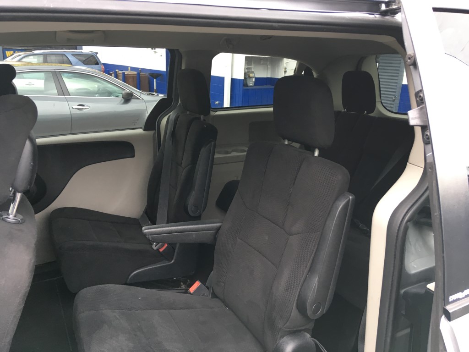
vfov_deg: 48.2
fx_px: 393
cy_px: 176
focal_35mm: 29
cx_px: 234
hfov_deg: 61.7
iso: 64
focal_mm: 4.15
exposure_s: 1/30
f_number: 2.2
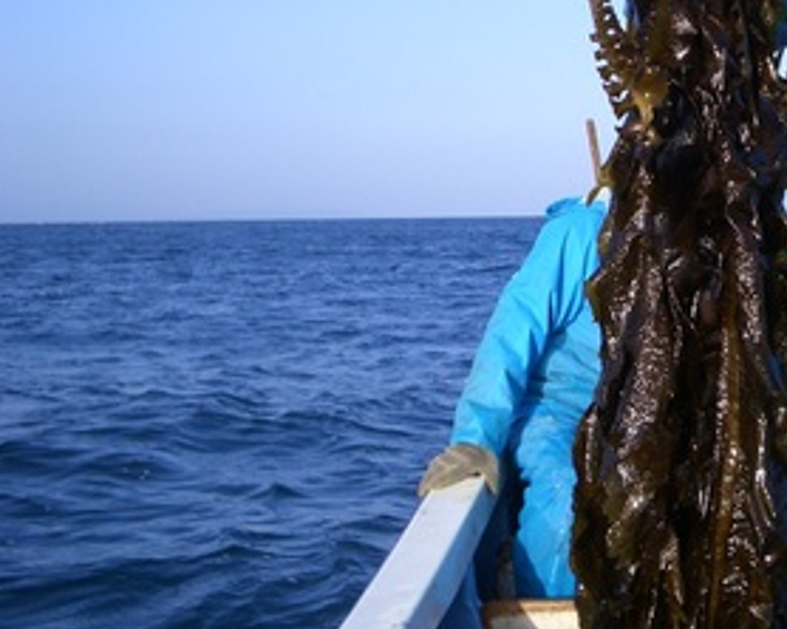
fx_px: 1373
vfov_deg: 25.6
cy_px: 207
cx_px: 660
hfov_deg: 31.0
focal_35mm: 59
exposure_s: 1/400
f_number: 4.3
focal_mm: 5.8
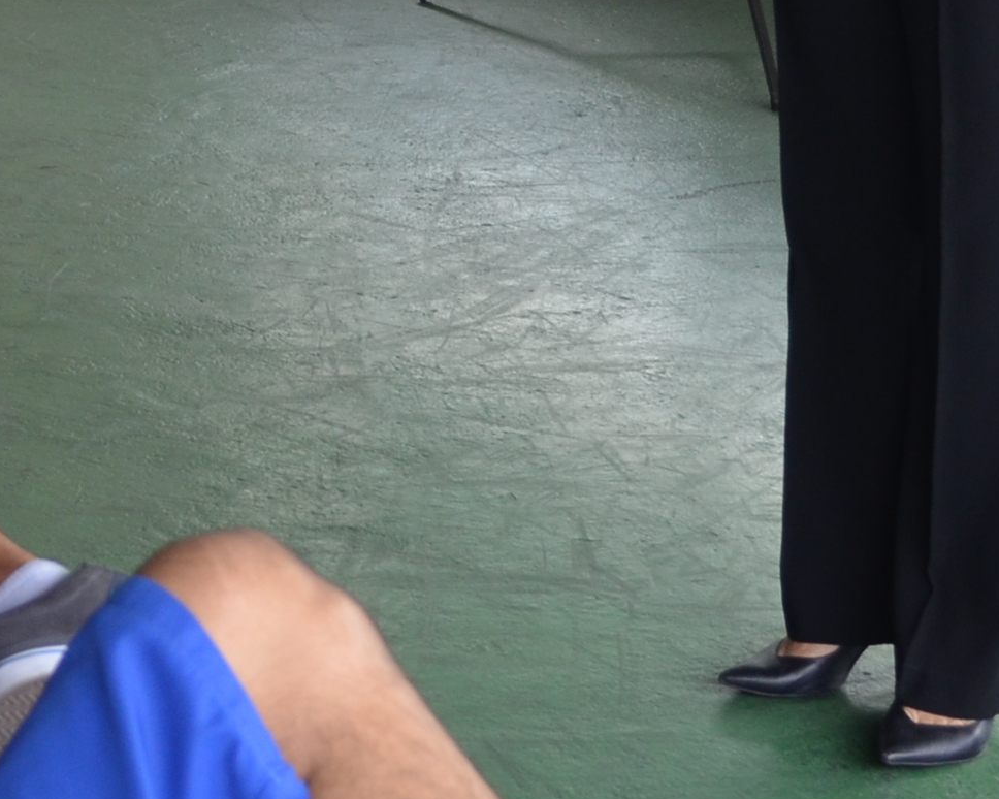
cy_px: -145
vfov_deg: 12.8
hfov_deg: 16.2
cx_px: 219
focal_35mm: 118
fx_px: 3488
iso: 400
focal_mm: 22
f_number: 4.5
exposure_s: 1/80
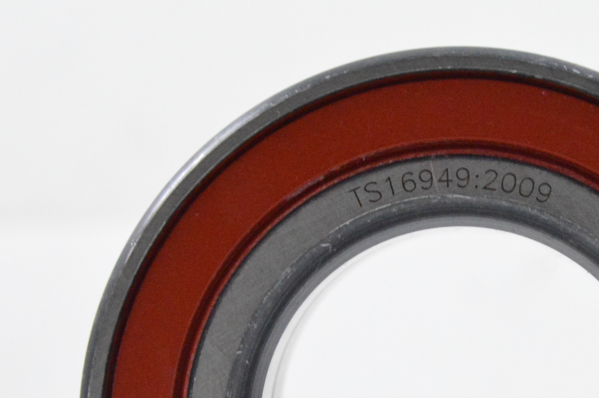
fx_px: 4926
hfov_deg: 7.0
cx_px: 449
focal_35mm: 296
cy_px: 365
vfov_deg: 4.6
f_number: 7.1
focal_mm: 75
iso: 3200
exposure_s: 1/100
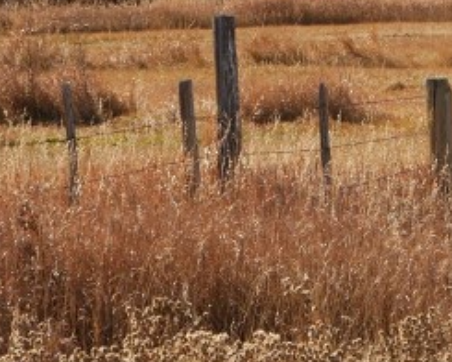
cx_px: 761
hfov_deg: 3.9
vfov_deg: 3.2
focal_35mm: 489
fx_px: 6542
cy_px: -150
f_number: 8
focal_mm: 60
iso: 200
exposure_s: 1/400
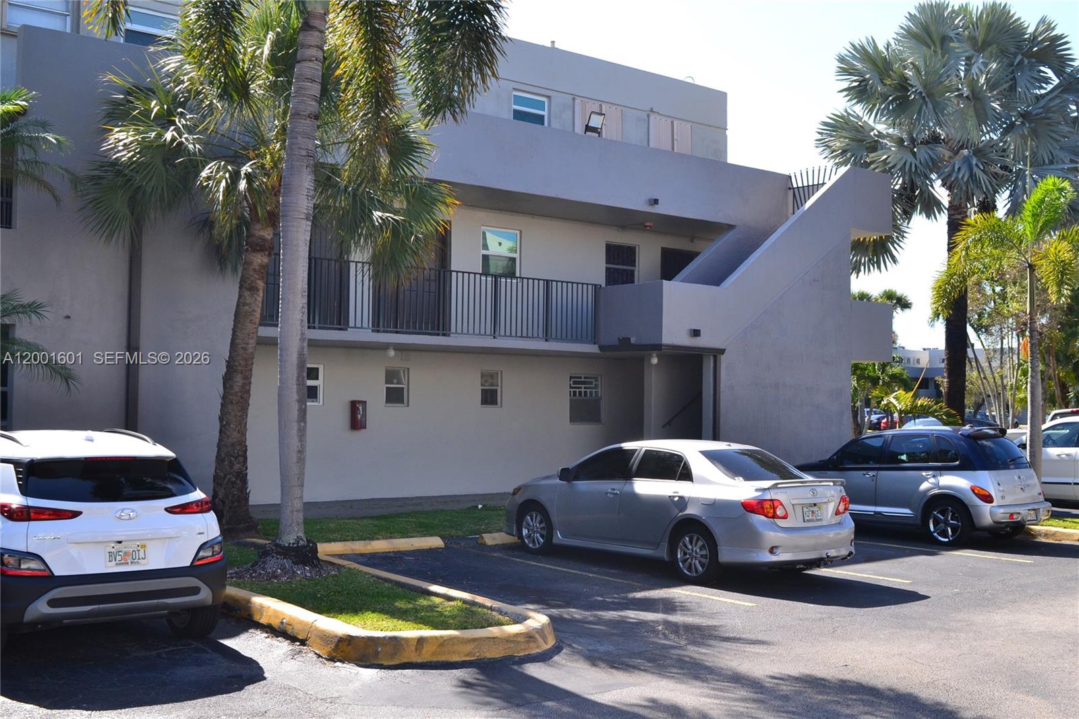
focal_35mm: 40
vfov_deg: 33.0
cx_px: 540
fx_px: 1214
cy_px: 360
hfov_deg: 47.9
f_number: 10
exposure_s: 1/320
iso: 400
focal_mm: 27
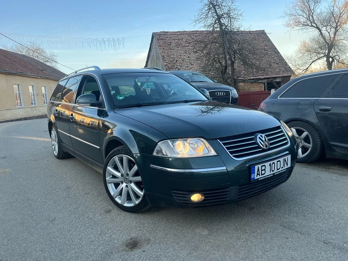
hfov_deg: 67.3
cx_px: 174
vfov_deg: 53.1
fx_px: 261
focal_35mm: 26
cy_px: 130
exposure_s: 1/415
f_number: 1.6
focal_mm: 5.1
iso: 50
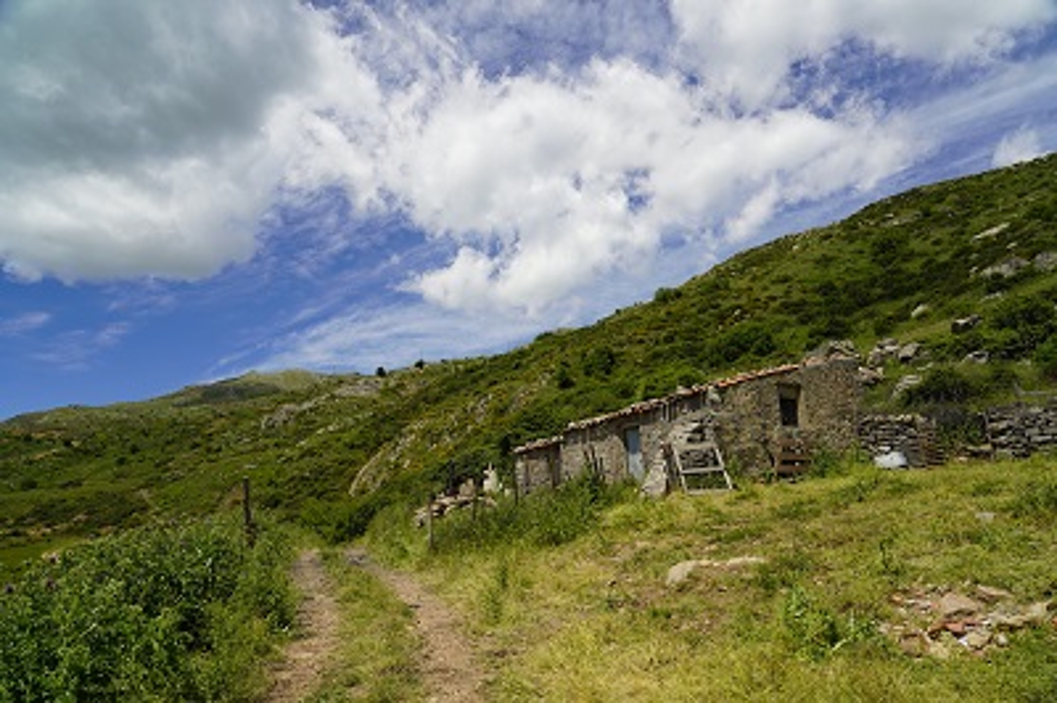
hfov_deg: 73.8
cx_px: 528
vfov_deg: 53.1
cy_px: 352
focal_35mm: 24
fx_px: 704
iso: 100
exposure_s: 1/125
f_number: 9
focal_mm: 24
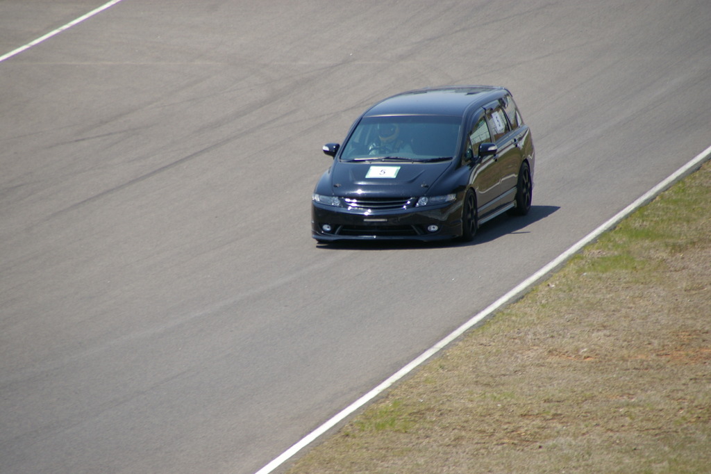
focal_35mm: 375
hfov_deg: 5.5
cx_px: 356
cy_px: 237
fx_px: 7403
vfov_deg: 3.7
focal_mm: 250
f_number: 8
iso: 200
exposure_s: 1/500
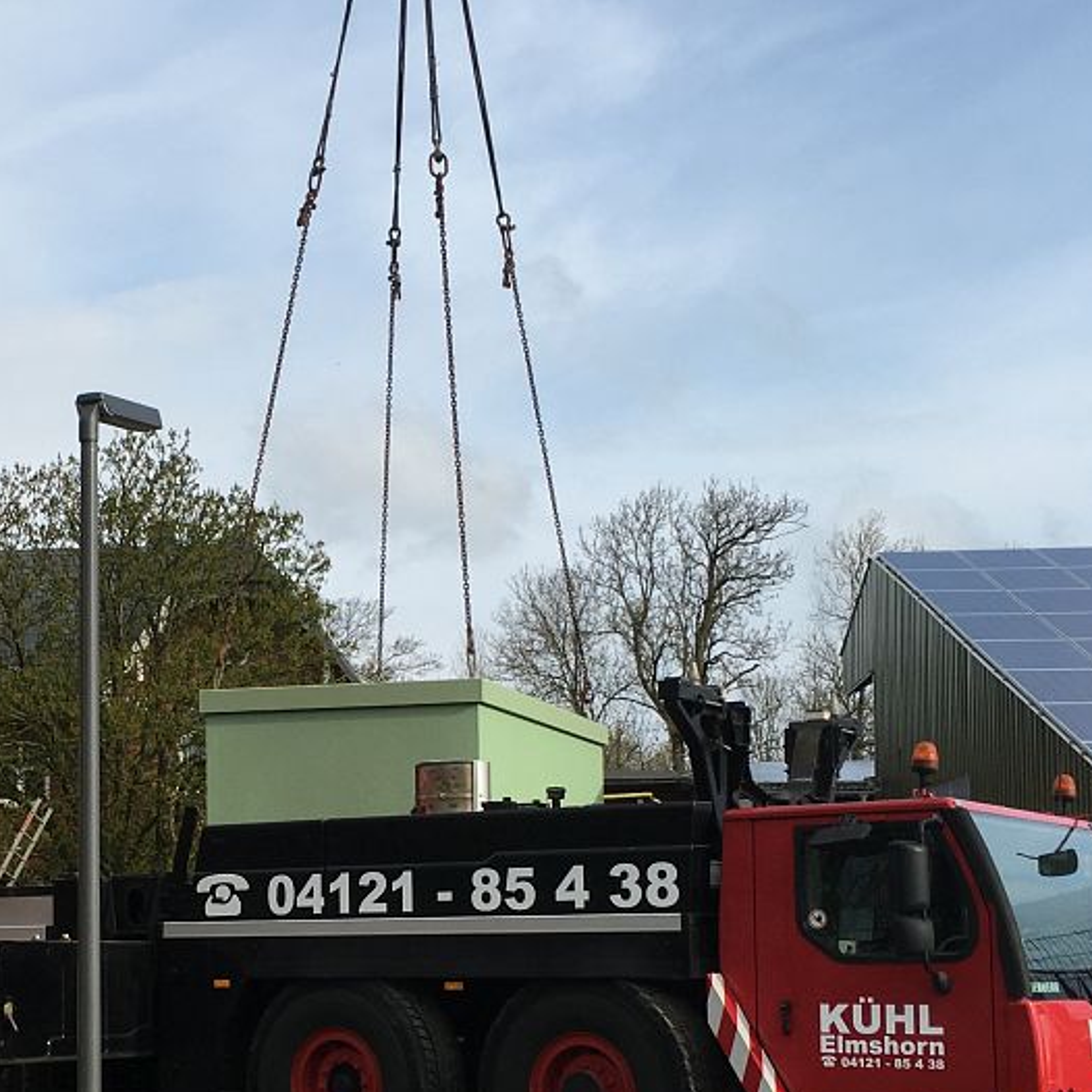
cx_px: 180
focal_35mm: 65
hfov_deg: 25.9
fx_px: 2320
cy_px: 764
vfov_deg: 26.3
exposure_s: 1/1202
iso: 25
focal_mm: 4.15
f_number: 2.2
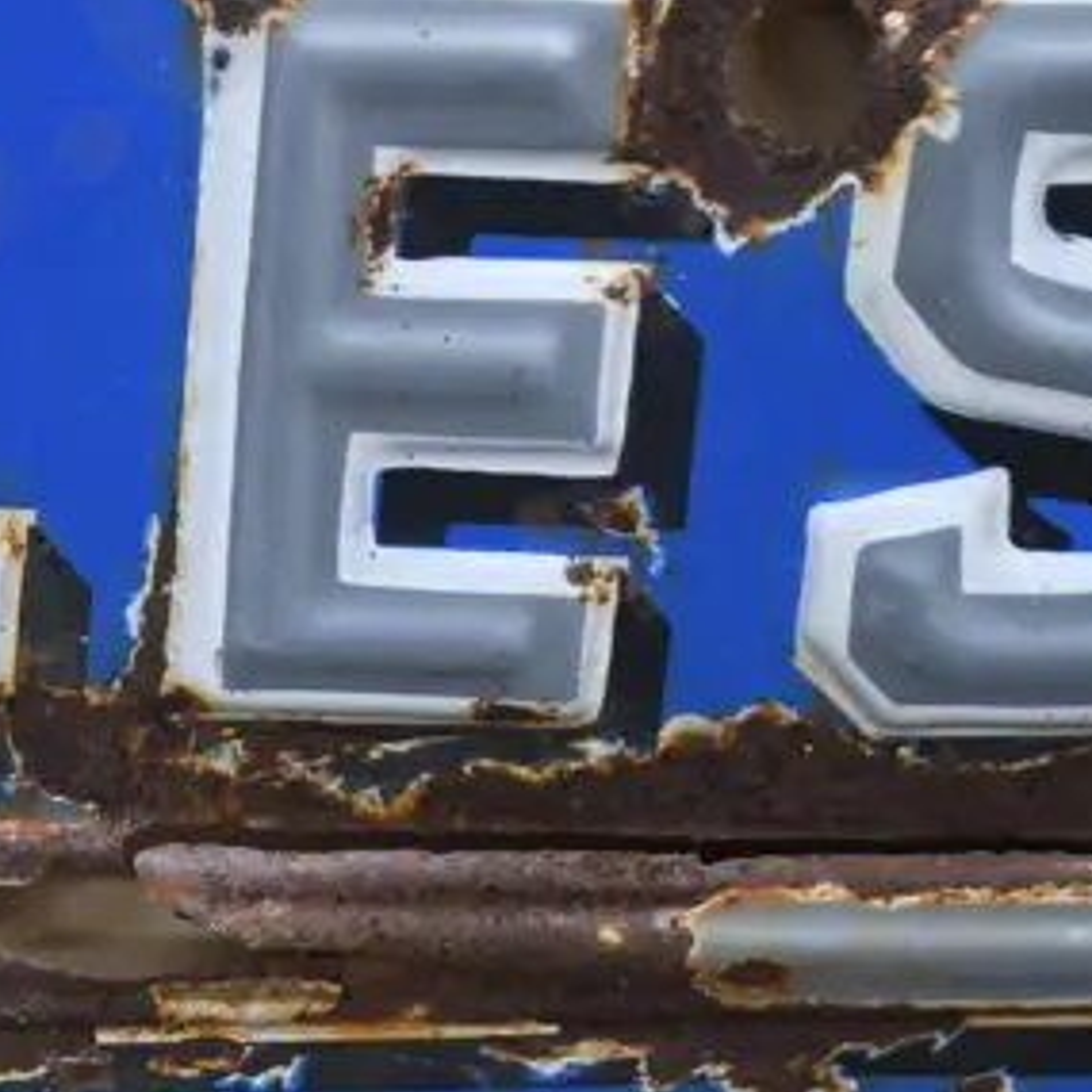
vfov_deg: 10.6
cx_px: -598
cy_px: 504
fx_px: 5889
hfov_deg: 10.2
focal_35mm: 165
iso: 400
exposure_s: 1/50
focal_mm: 36
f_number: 5
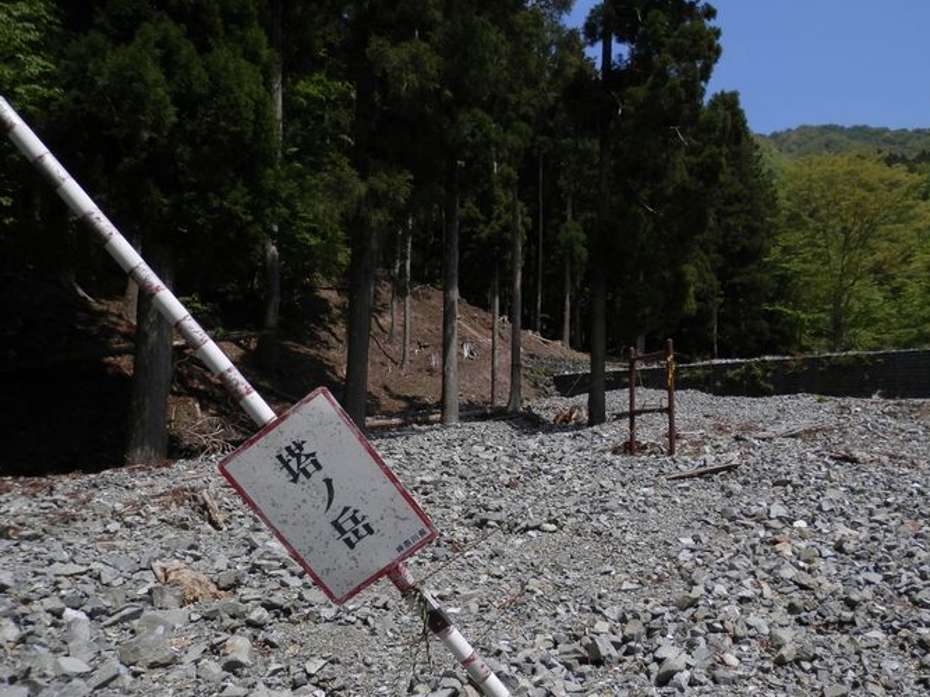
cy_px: 408
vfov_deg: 46.6
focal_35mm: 30
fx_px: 806
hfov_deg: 59.6
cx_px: 548
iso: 80
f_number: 8.7
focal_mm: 4.5
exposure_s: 1/200
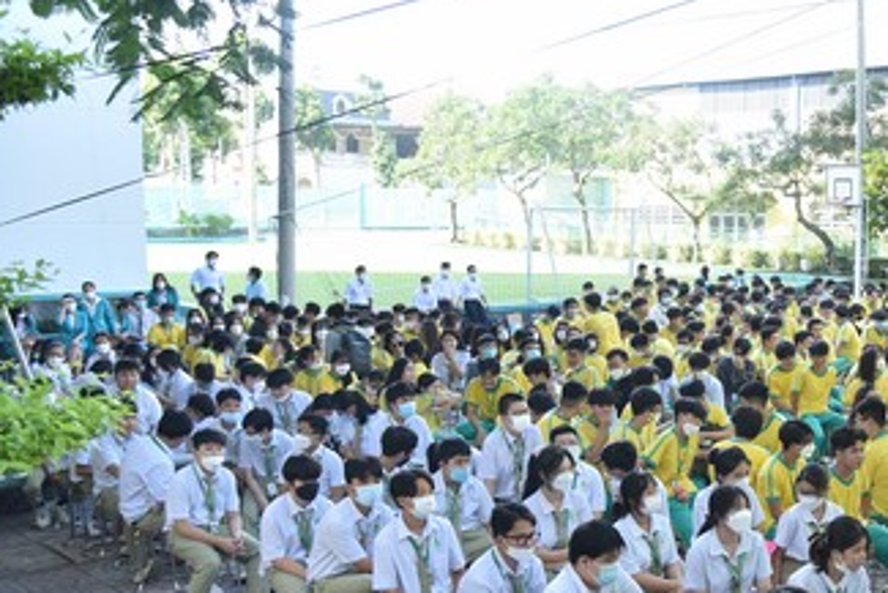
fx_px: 1184
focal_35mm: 48
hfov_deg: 37.5
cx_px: 850
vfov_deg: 28.1
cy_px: 336
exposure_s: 1/125
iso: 200
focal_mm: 24
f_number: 4.5
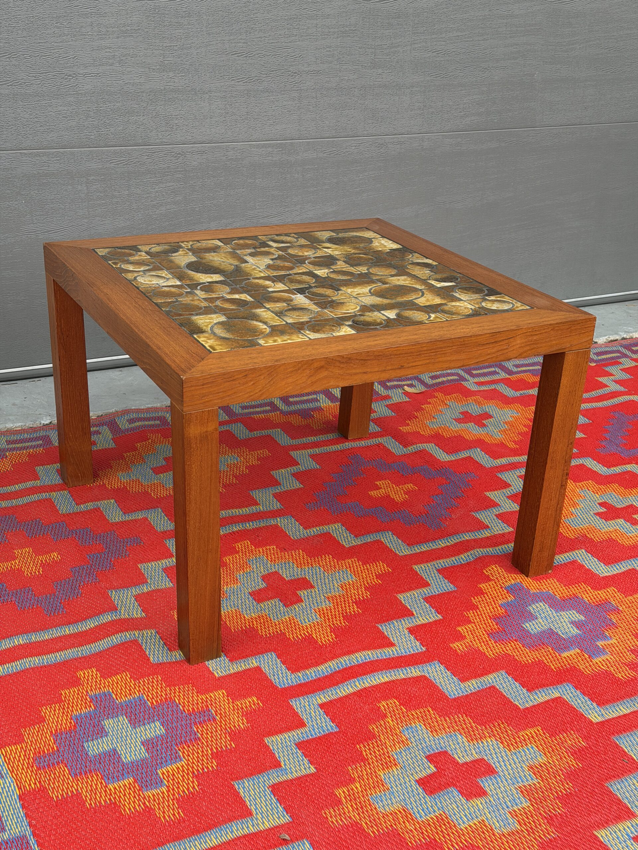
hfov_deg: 30.3
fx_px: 1180
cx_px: 319
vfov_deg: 39.7
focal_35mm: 48
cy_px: 425
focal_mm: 6.76
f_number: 1.78
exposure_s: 1/396
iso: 64
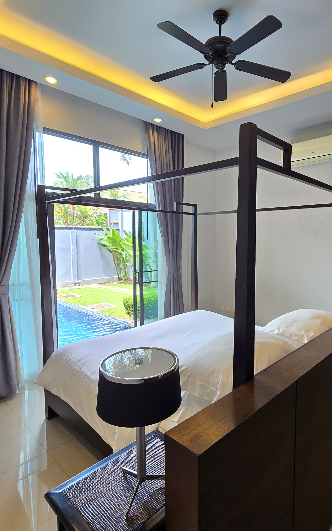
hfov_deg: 61.3
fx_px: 275
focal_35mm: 19
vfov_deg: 88.0
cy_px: 261
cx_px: 210
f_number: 2.2
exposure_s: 1/50
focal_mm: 2.2
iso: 64
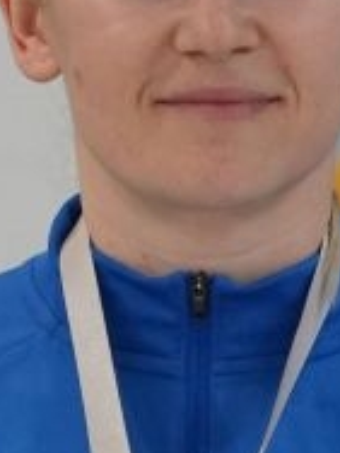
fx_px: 24149
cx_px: 219
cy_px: 528
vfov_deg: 1.1
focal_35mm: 1844
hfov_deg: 0.8
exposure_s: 1/500
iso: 1600
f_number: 2.8
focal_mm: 200
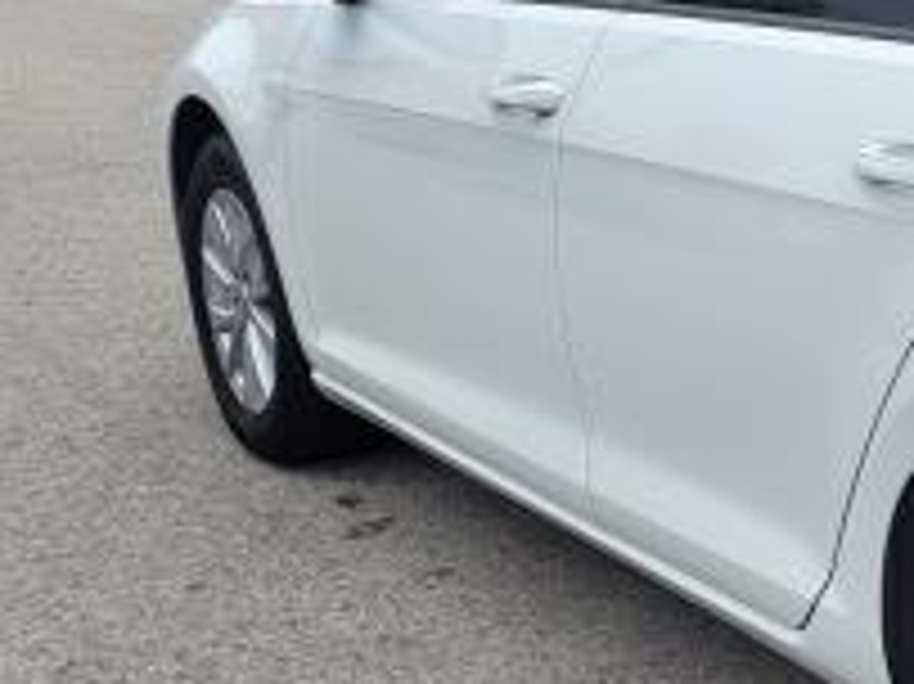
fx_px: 2164
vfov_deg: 18.0
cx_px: 1364
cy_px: 270
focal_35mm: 82
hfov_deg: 20.5
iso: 40
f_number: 1.8
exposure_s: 1/796
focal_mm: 5.4
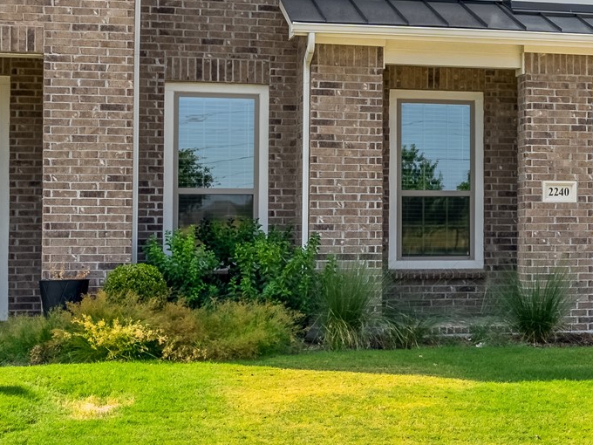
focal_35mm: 89
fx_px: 1525
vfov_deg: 16.6
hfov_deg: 21.0
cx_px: 632
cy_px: 166
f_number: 8
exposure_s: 1/8000
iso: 400
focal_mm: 29
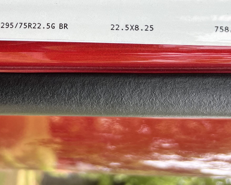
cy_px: 11
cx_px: 51
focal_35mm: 58
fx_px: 397
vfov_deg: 25.3
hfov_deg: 31.7
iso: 50
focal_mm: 5.7
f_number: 1.5
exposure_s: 1/658
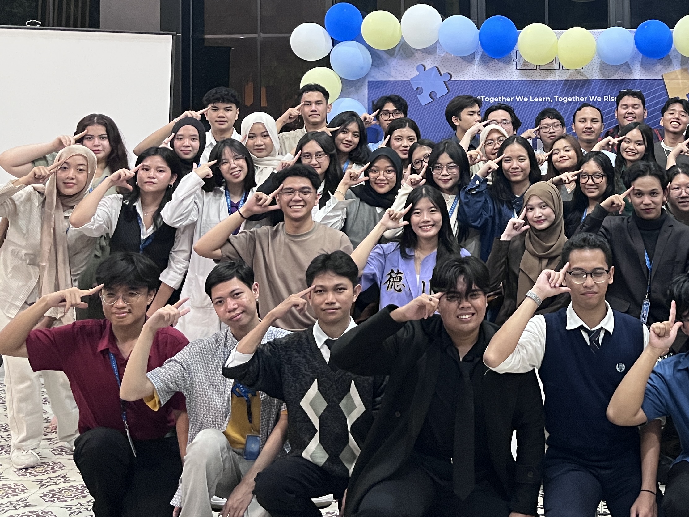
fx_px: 936
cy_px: 113
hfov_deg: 38.5
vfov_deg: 30.2
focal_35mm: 47
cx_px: 574
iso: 500
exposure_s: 1/33
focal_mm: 5.1
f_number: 1.6
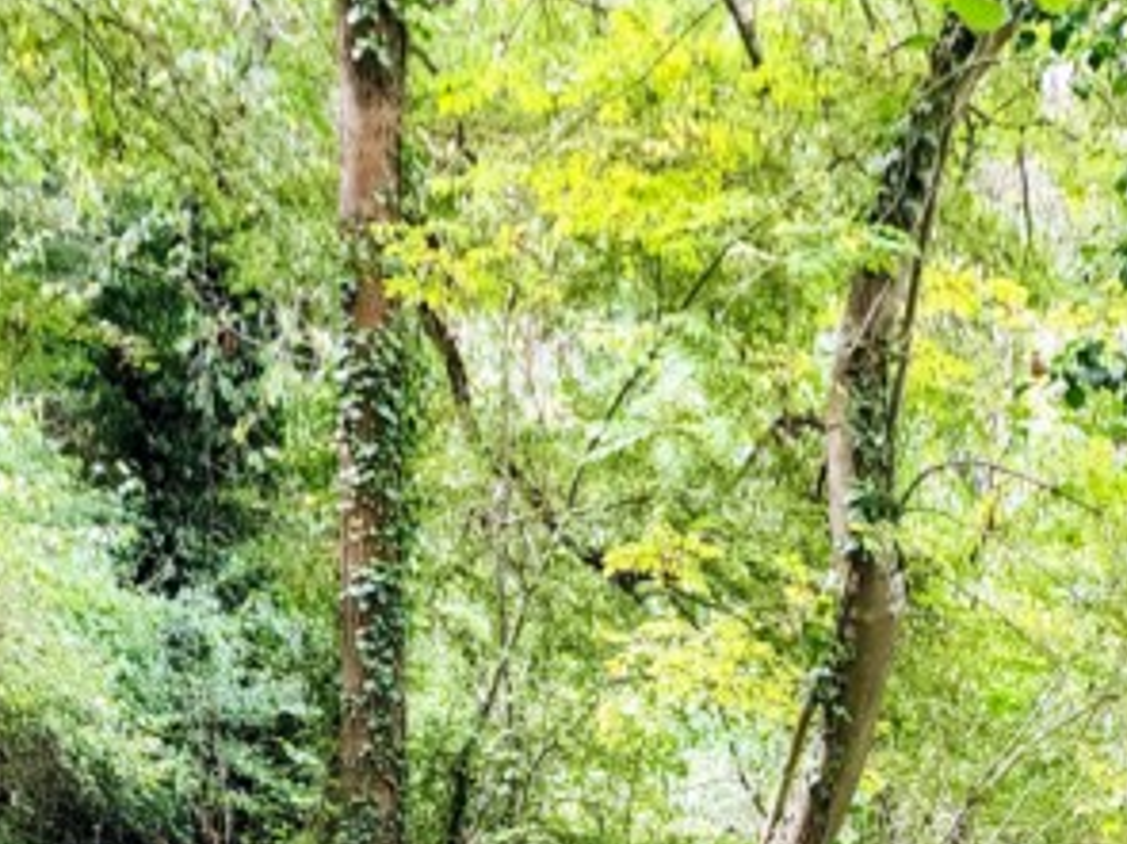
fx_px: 2538
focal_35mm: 78
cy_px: 1283
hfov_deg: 24.8
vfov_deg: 17.0
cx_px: 294
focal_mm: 6.4
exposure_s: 1/180
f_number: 1.8
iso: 200
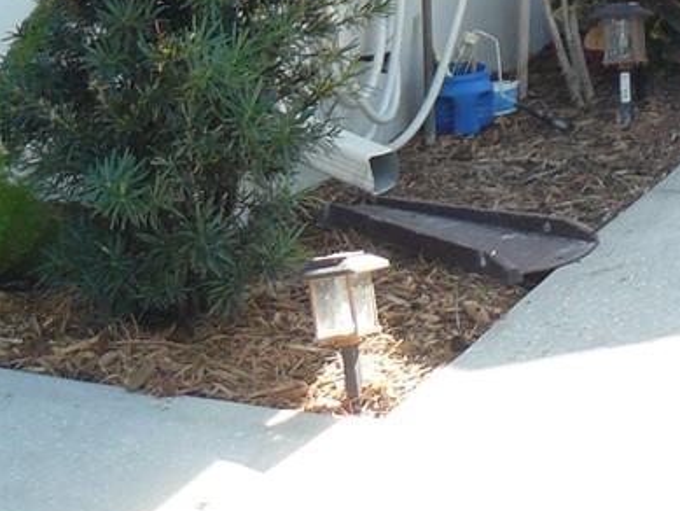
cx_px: 1031
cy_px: -513
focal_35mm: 148
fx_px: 2908
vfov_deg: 9.4
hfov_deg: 12.6
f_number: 3.6
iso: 100
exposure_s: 1/100
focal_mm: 6
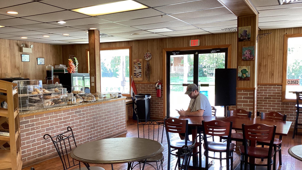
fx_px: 272
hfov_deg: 58.0
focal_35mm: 34
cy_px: 99
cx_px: 152
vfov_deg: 34.6
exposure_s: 1/60
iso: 64
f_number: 2.4
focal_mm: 3.3
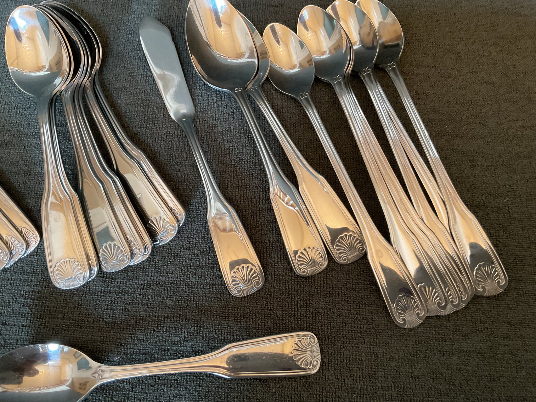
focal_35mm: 29
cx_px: 268
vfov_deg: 48.2
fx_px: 449
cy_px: 201
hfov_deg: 61.7
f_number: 1.8
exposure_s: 1/50
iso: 200
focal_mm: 3
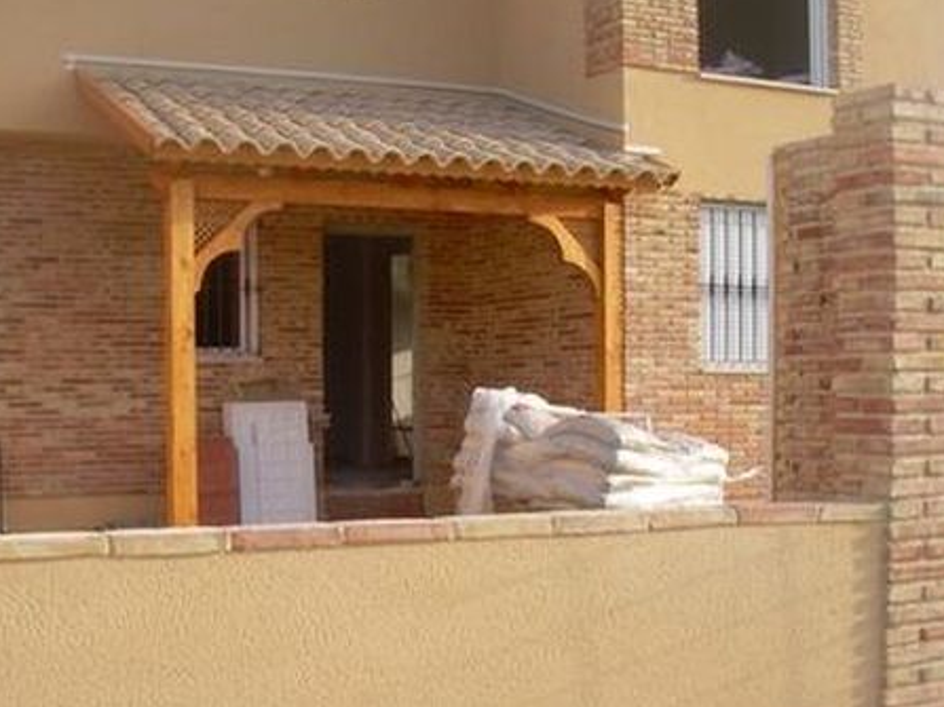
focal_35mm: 51
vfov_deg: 28.5
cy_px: 428
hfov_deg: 37.5
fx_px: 1390
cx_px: 422
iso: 50
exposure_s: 1/162
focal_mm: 6.3
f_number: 4.6
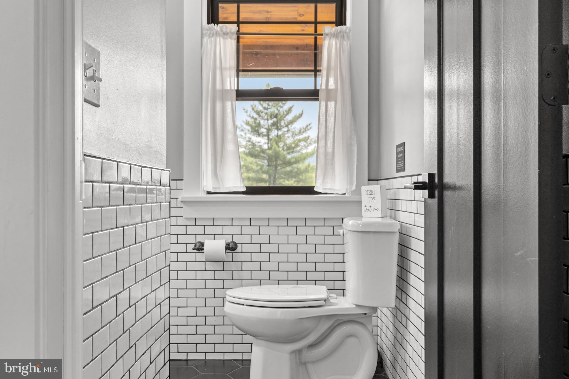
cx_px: 284
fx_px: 514
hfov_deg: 58.0
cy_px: 190
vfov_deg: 40.5
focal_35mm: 32
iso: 320
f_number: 8
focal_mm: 32.5
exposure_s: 1/4
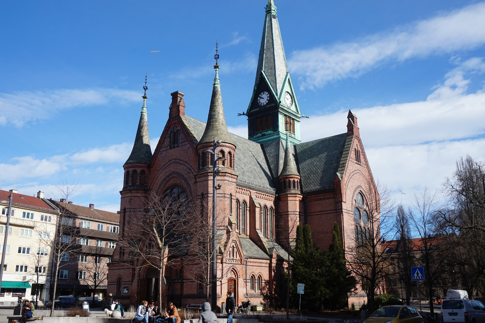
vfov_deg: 38.3
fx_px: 465
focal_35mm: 34
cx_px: 242
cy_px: 162
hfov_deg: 55.1
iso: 100
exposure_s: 1/80
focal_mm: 23
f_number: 14
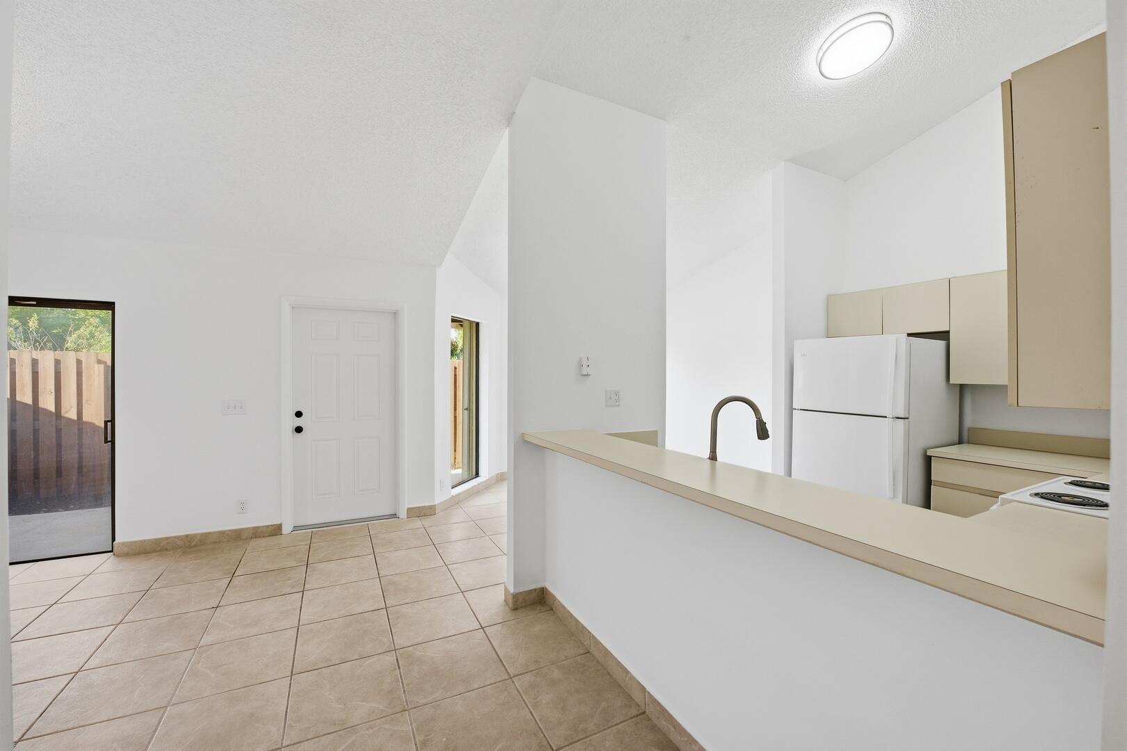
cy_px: 376
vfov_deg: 81.2
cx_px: 564
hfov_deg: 104.3
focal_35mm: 14
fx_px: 438
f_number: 11
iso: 250
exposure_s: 1/200
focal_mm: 14
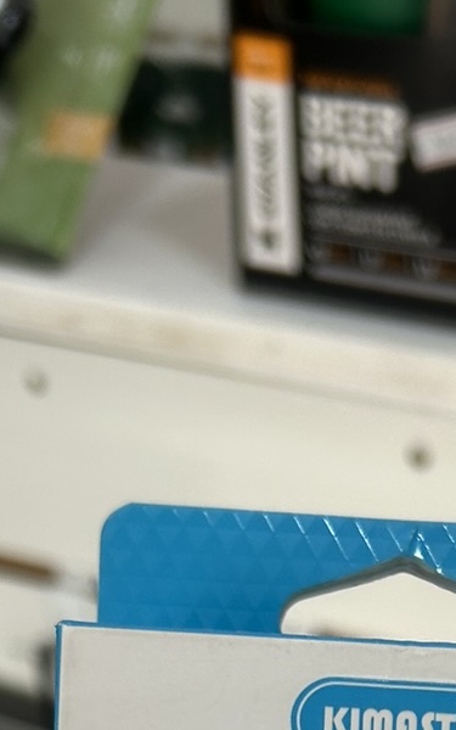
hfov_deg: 13.8
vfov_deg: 18.6
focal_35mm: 94
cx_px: 410
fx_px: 1869
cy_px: 1196
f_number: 1.5
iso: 50
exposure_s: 1/120
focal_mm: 5.7
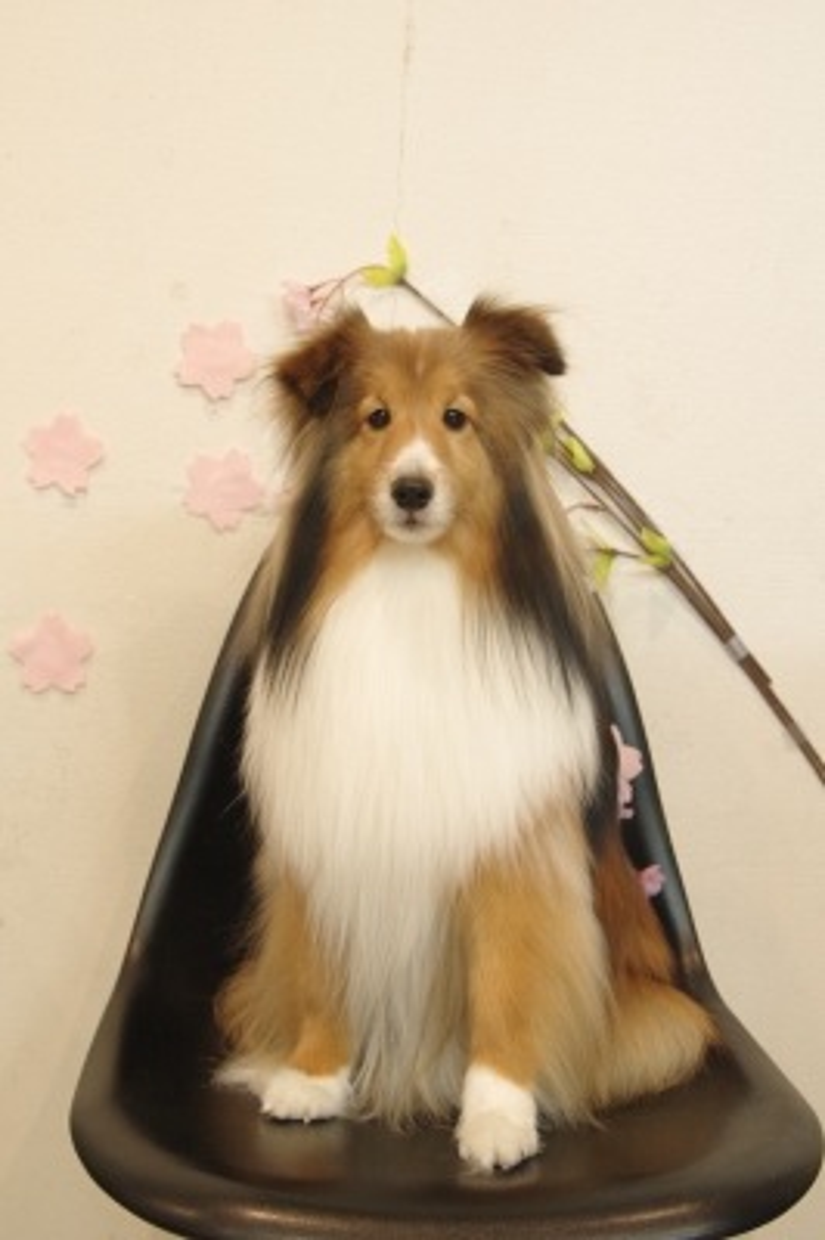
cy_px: 620
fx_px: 1446
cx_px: 412
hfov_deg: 31.8
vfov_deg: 46.4
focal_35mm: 42
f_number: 4.5
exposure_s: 1/60
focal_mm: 28
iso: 3200
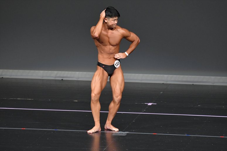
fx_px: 2174
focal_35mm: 345
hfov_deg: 6.0
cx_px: 114
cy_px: 76
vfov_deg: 4.0
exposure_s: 1/400
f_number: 5.6
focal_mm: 230
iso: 4000
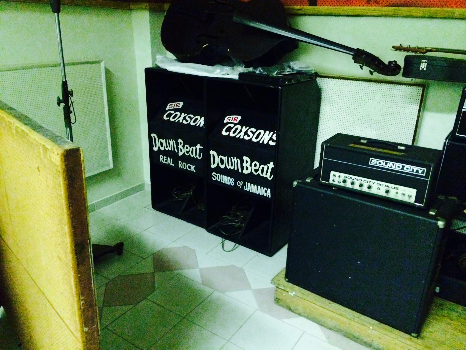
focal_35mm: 30
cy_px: 175
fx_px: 404
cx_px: 233
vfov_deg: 46.8
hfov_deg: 60.0
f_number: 2.2
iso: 640
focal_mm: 4.12
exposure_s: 1/15
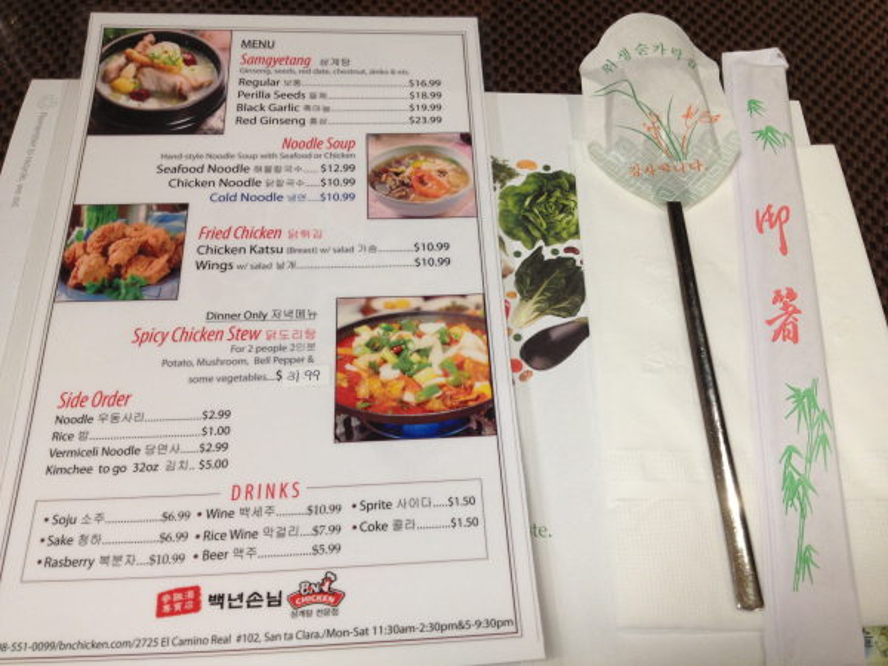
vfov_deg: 40.7
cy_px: 333
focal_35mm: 35
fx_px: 898
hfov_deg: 52.6
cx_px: 444
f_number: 2.4
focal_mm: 4.28
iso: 64
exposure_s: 1/20
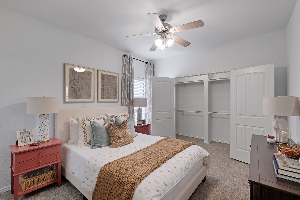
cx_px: 150
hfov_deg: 100.4
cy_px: 100
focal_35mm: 15
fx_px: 125
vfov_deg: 77.3
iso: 800
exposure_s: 1/7.5
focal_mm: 10
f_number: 7.1
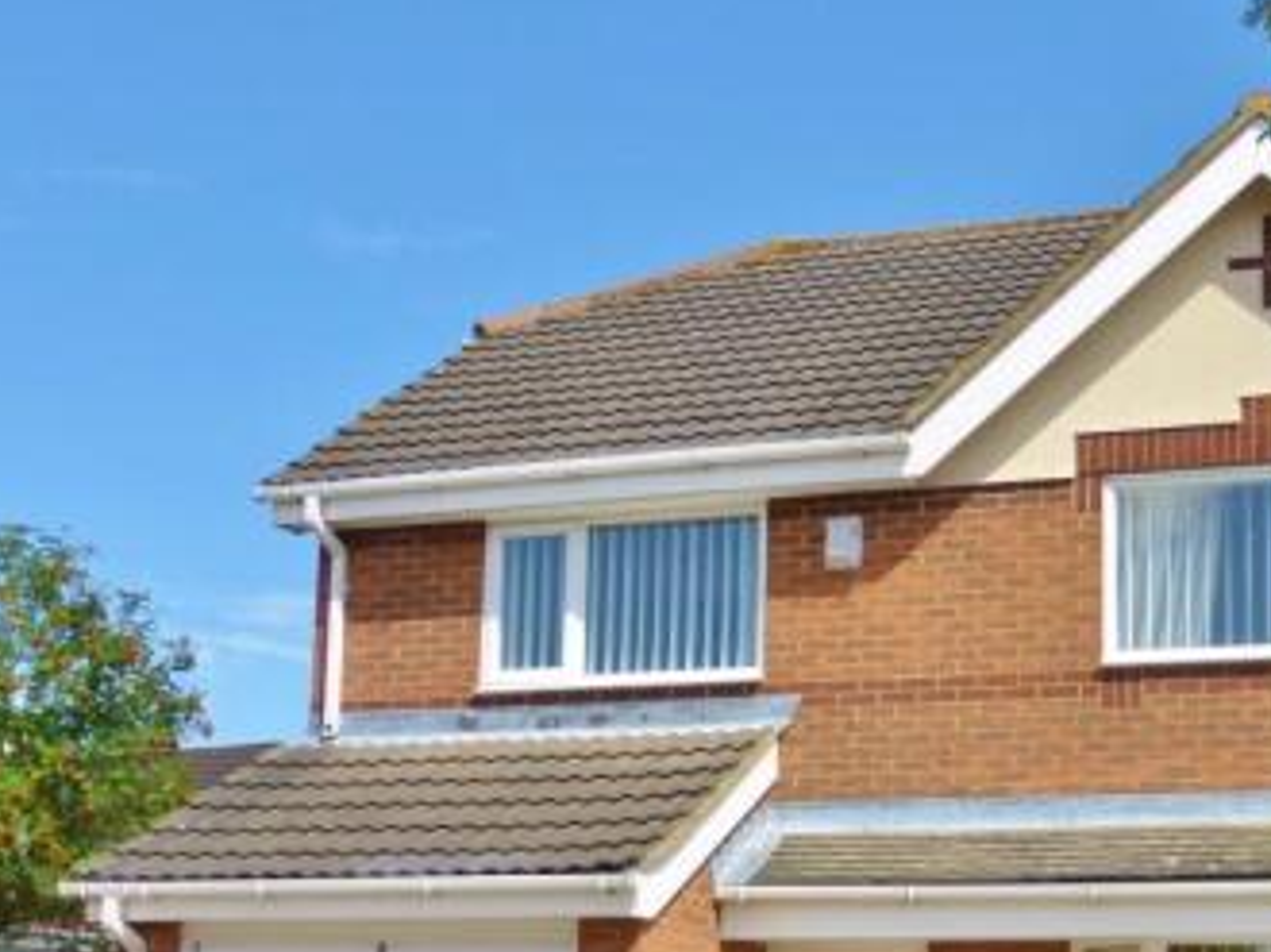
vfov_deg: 26.7
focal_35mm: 53
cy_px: 827
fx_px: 1945
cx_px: 845
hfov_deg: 35.8
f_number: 4
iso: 100
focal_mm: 5.4
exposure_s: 1/800
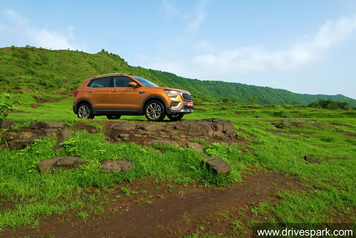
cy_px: 119
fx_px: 218
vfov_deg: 57.2
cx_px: 178
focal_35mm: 22
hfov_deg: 78.6
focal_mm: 8.38
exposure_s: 1/1600
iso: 110
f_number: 2.8
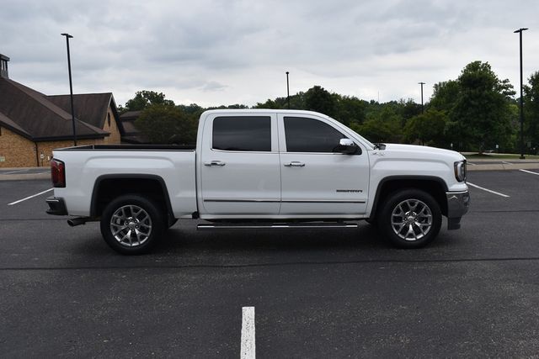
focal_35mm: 38
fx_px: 562
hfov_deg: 51.3
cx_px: 270
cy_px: 180
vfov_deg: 35.5
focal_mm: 25
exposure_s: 1/250
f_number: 8
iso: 180
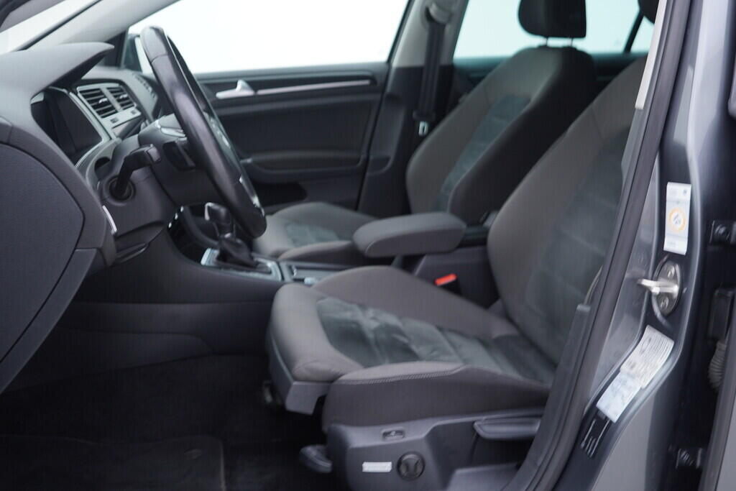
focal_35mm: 36
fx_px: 736
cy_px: 246
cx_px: 368
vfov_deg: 36.9
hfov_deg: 53.1
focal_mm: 24
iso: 160
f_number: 2.8
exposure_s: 1/40
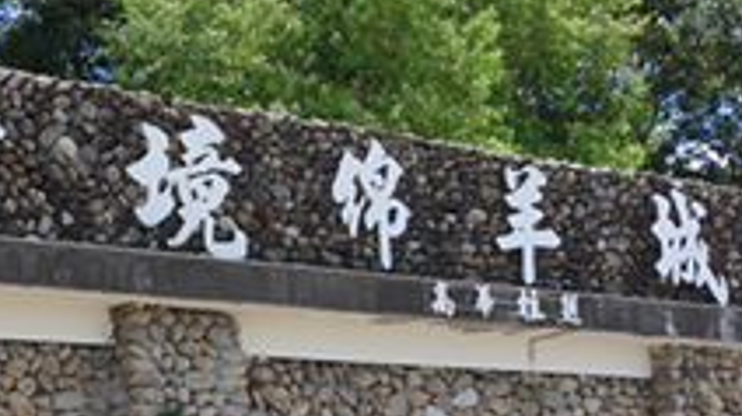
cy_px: 362
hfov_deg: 25.5
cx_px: 284
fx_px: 1632
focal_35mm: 83
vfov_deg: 14.4
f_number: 5.6
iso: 125
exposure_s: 1/250
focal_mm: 10.4
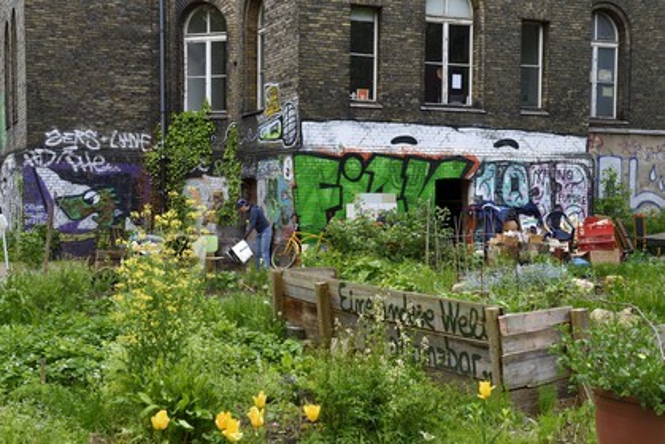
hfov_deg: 39.6
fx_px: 924
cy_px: 222
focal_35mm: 50
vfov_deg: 27.0
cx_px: 332
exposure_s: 1/160
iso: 400
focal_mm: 50
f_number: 11
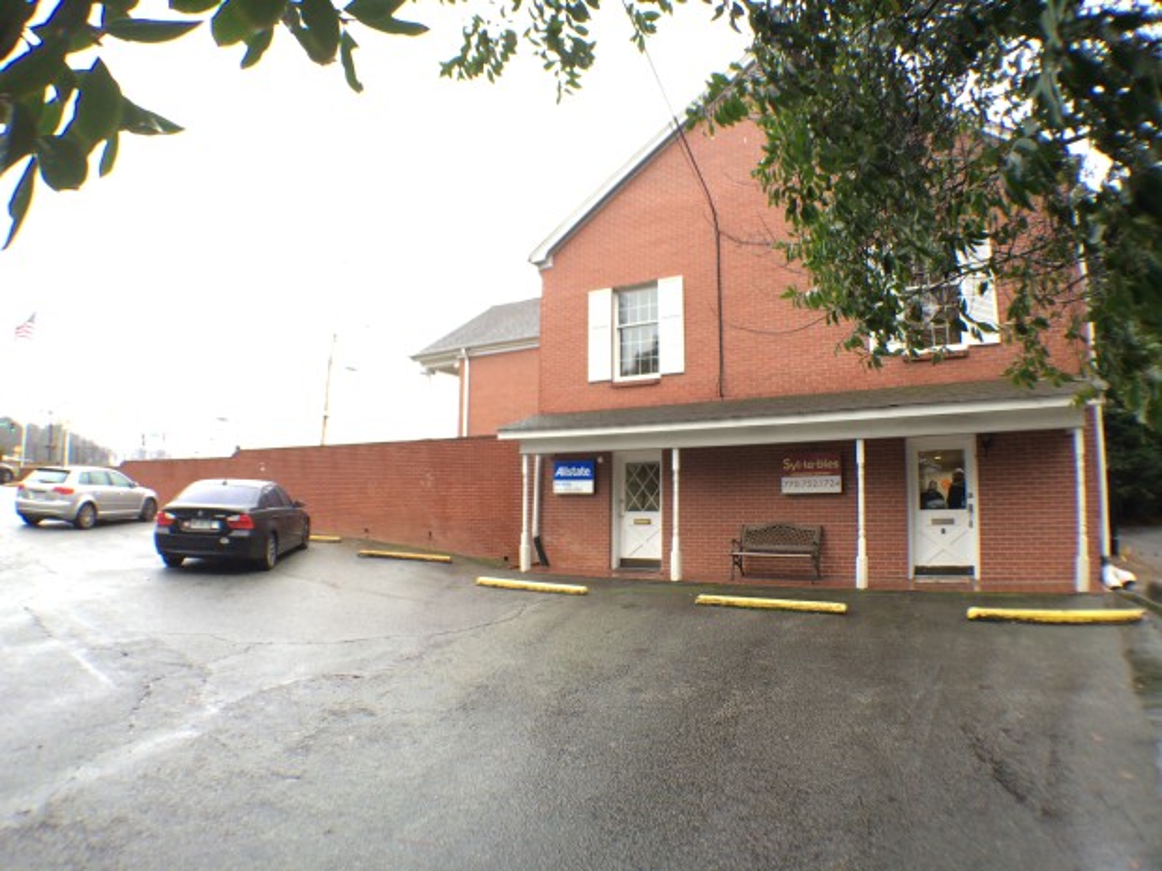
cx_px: 581
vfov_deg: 48.2
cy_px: 436
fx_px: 973
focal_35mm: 29
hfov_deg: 61.7
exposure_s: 1/60
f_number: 2.2
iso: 40
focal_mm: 4.15
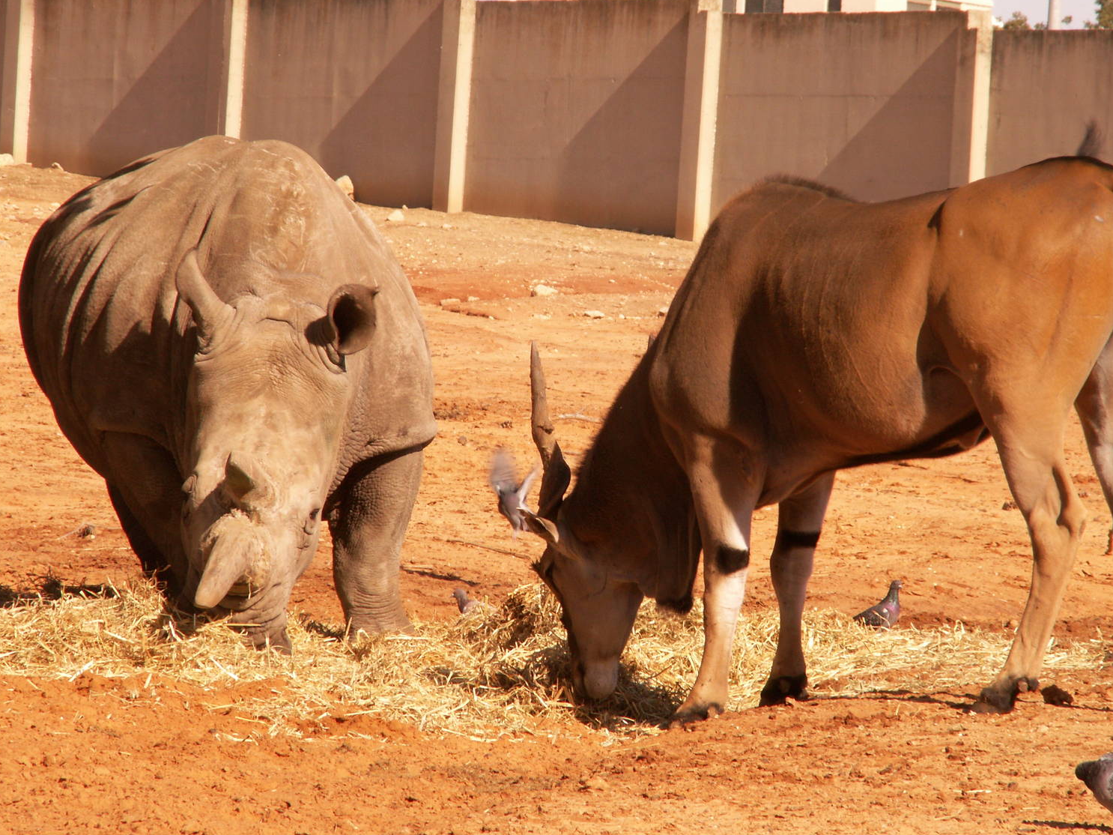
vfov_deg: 5.9
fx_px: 8101
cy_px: 386
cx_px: 588
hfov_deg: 7.9
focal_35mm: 252
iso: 50
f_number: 7.1
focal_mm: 38.38
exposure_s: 1/200
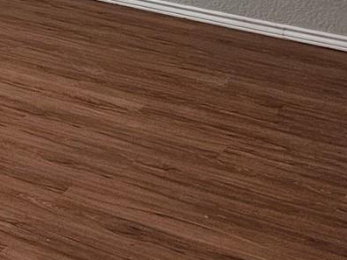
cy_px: -226
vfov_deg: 11.4
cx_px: -350
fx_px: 1193
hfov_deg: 13.9
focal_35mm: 119
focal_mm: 6.3
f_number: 1.7
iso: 400
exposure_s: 1/120
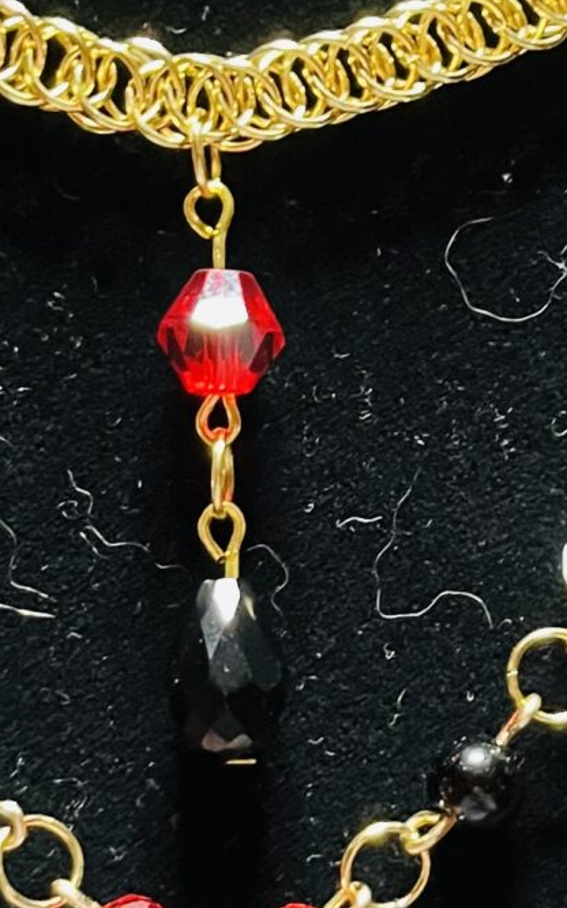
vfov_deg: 19.6
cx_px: 264
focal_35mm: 106
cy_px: 376
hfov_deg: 12.3
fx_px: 2622
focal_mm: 5.1
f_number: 1.6
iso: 640
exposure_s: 1/30
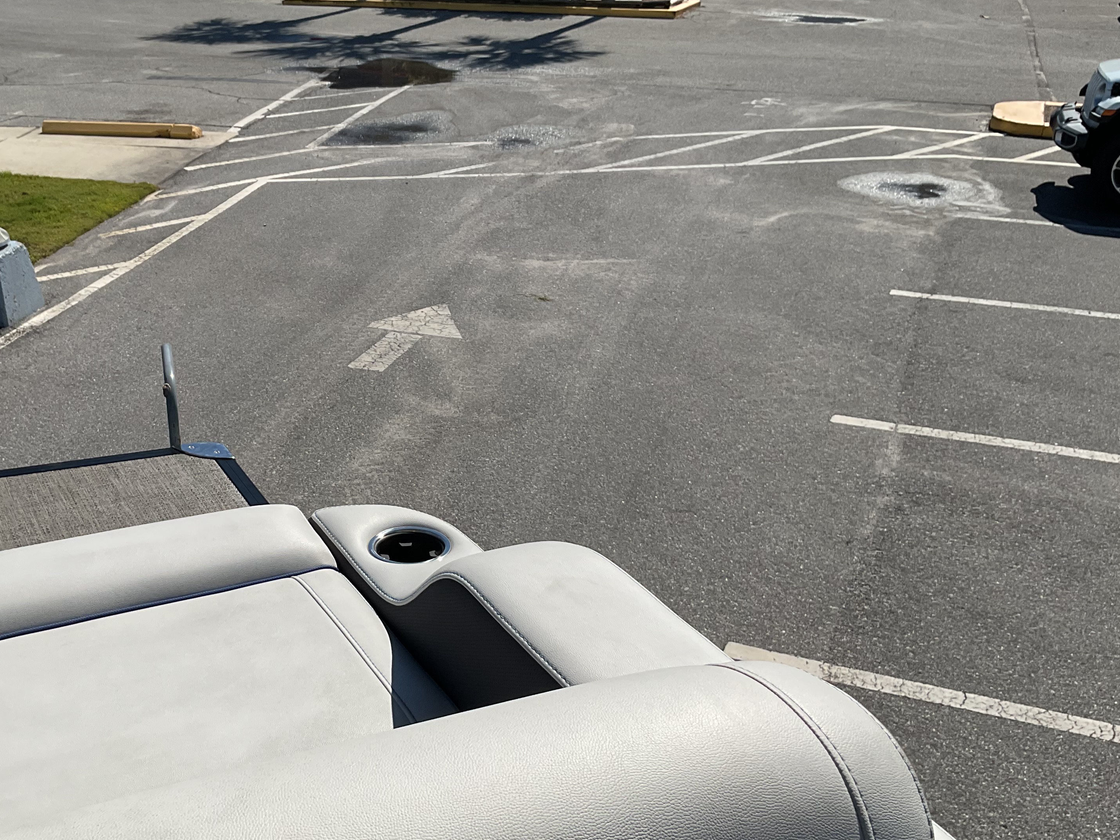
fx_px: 1327
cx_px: 401
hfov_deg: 45.3
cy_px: 515
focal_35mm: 41
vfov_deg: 35.0
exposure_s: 1/4405
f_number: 1.8
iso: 16
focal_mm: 3
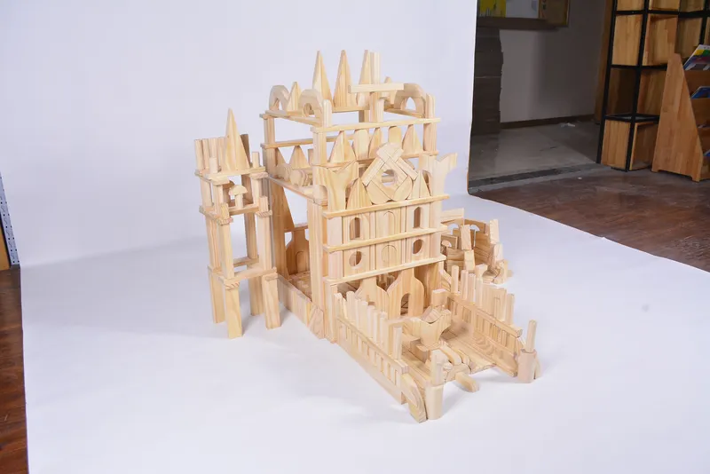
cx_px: 355
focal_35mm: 30
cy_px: 237
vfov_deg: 43.6
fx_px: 592
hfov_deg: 61.9
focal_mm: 20
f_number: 7.1
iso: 800
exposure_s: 1/100
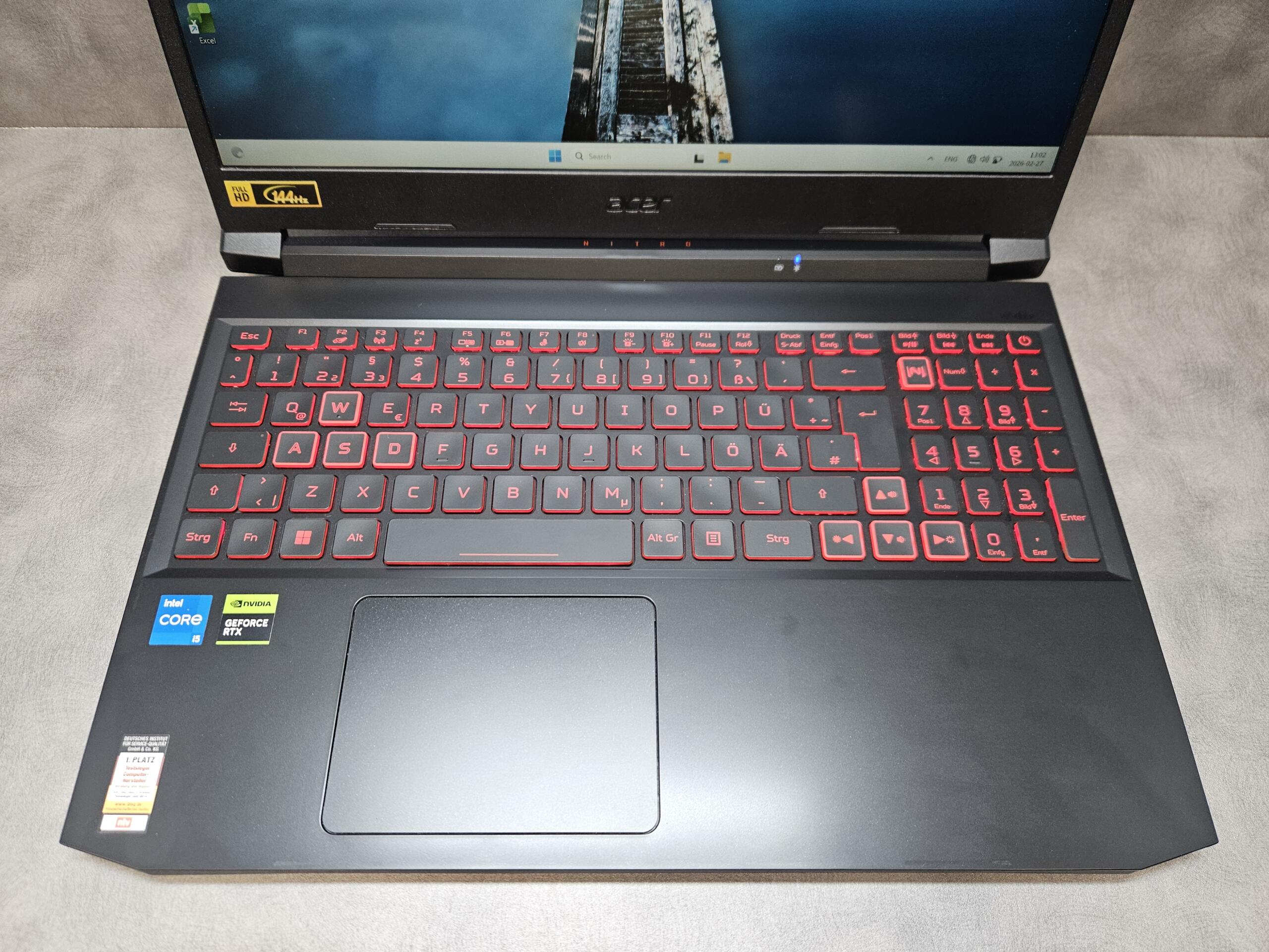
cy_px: 476
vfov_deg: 58.9
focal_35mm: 23
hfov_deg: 73.9
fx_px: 843
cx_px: 634
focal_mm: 5.4
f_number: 1.8
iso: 320
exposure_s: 1/143
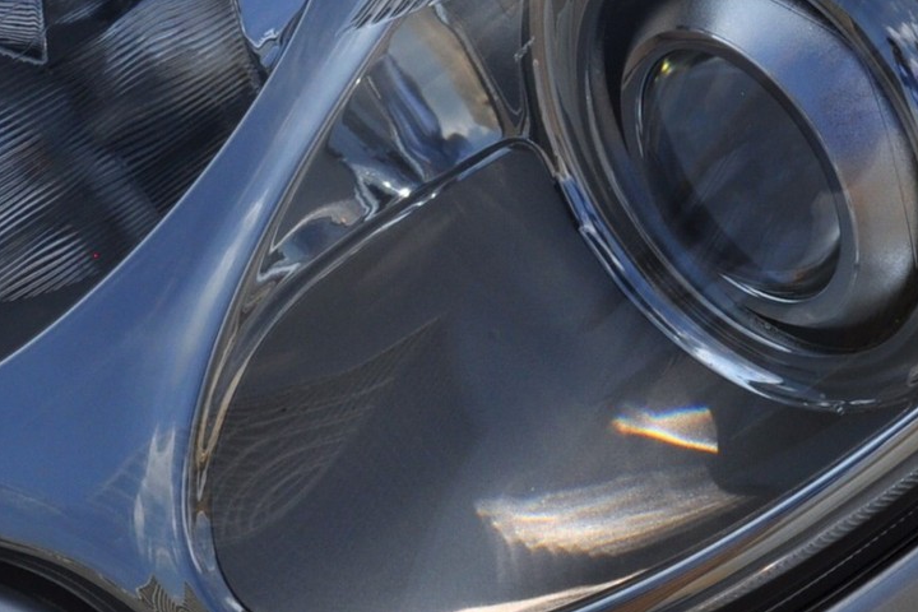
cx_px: 709
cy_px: -45
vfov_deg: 8.7
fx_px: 3978
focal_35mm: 156
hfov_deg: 13.1
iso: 200
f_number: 13
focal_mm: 30
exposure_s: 1/640
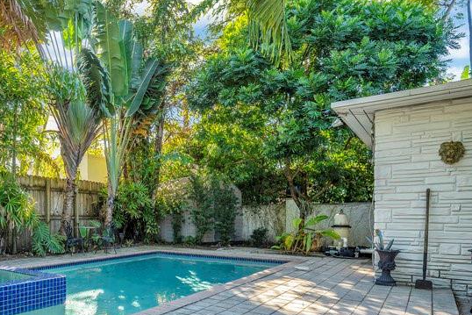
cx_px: 95
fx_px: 341
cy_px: 220
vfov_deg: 48.4
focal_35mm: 26
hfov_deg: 63.4
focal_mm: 14
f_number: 4.5
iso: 100
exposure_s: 1/80
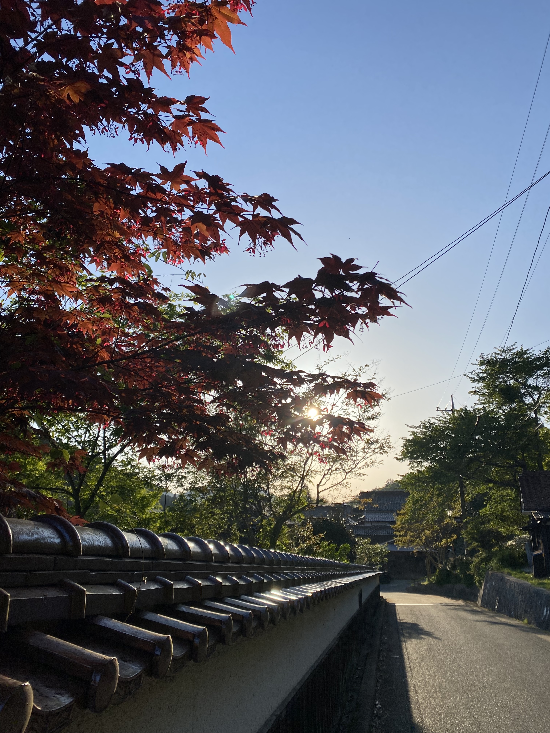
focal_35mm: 26
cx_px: 275
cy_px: 366
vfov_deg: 67.3
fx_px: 551
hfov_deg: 53.1
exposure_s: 1/3610
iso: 32
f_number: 1.8
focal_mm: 4.25
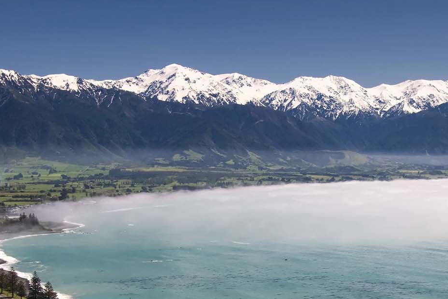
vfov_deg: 17.3
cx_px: 321
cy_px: 251
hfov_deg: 25.8
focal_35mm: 78
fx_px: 971
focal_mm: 24
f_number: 7.1
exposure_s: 1/200
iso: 100
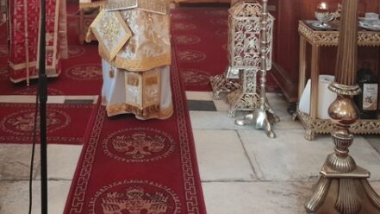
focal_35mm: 50
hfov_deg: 41.1
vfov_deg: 22.4
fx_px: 504
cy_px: -28
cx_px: 144
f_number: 1.8
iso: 400
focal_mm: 4
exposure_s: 1/33
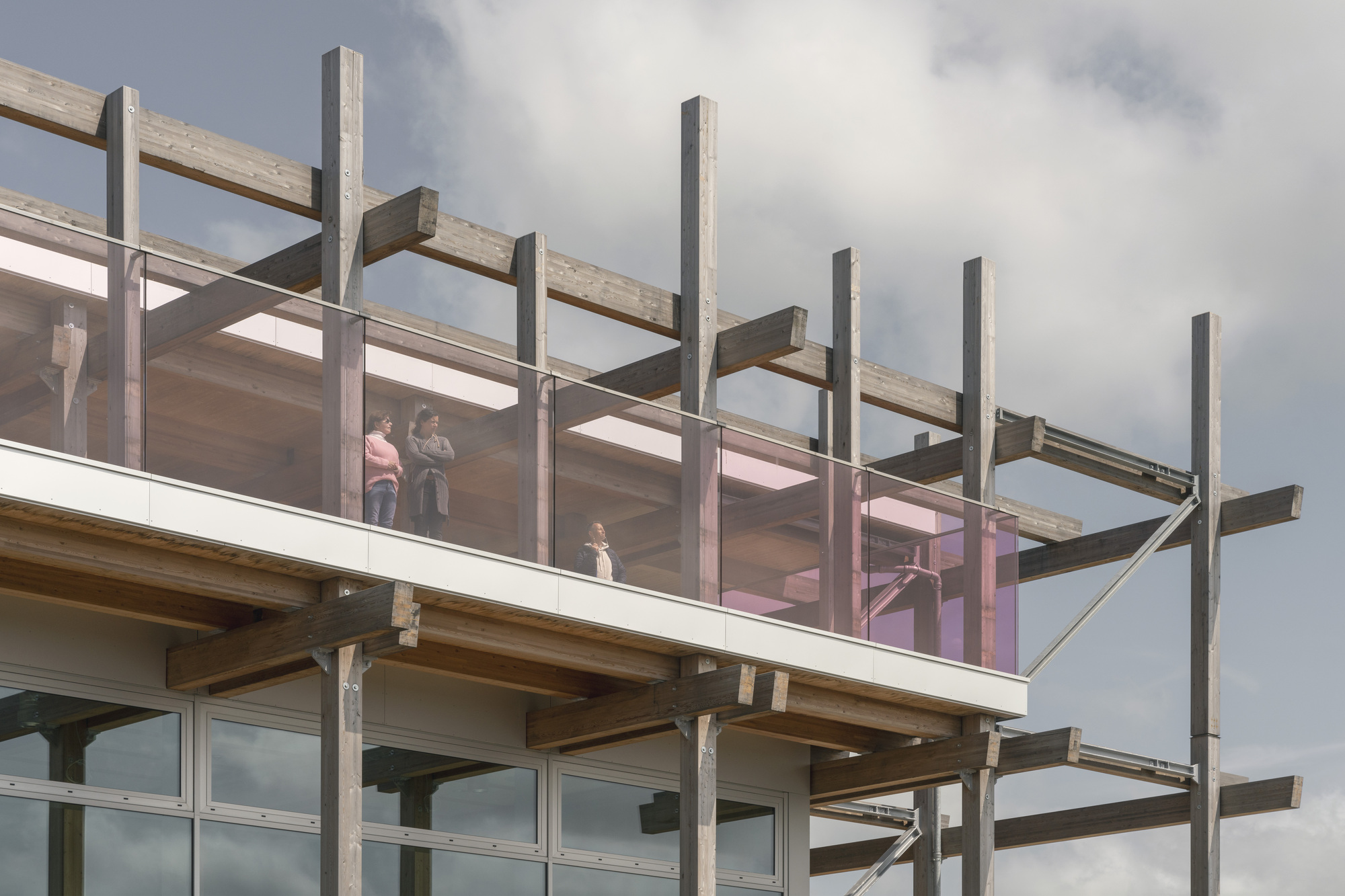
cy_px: 448
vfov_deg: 20.4
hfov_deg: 30.2
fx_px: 2492
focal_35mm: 67
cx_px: 672
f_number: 11
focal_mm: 66.7
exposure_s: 1/800
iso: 200
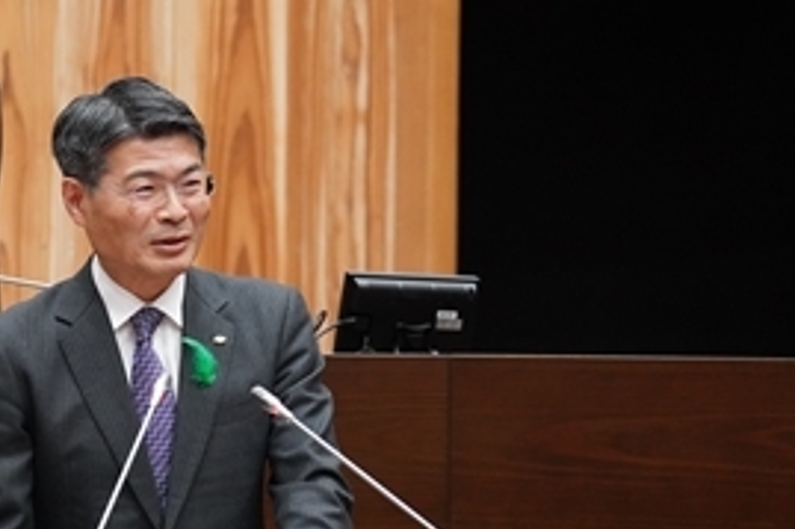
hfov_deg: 5.2
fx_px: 8806
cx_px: 166
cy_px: 220
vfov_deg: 3.4
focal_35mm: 399
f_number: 5.6
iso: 8000
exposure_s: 1/250
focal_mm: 215
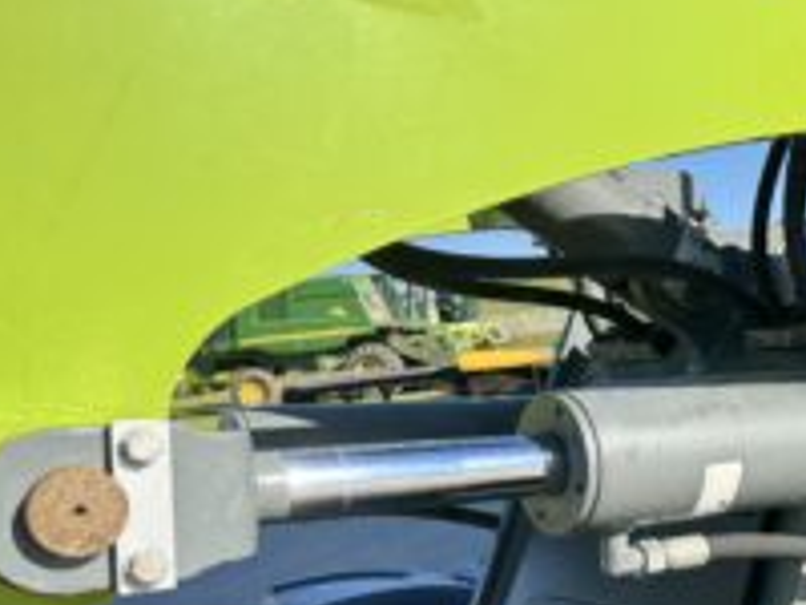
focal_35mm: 48
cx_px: 790
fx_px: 1118
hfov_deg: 36.1
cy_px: 428
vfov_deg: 29.9
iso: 80
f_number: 1.78
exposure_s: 1/3247
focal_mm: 6.76
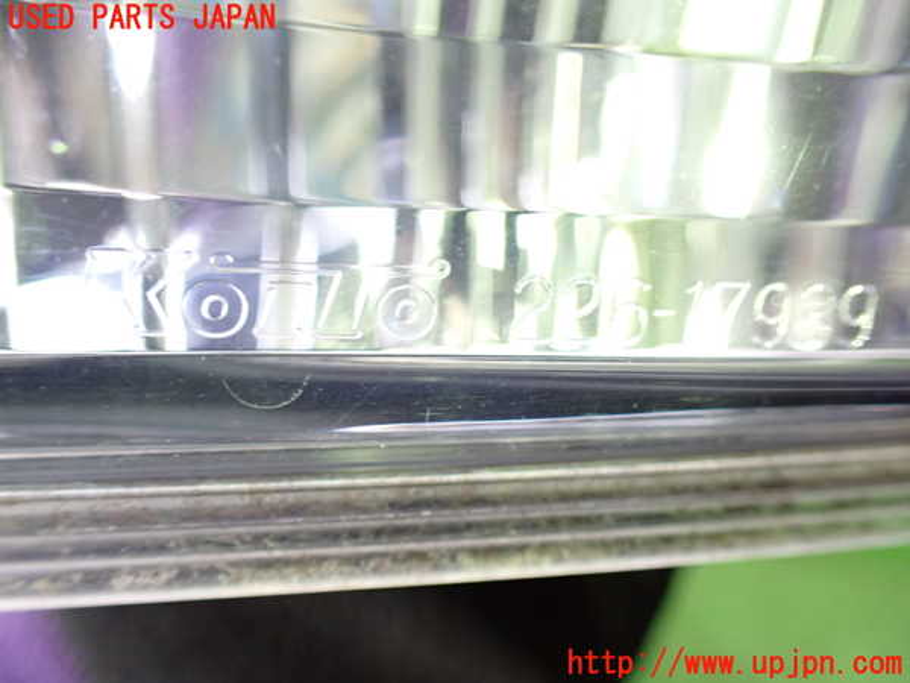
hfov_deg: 60.0
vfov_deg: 46.8
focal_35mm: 30
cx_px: 455
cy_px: 342
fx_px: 789
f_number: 2.3
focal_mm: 5.4
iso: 800
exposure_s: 1/40
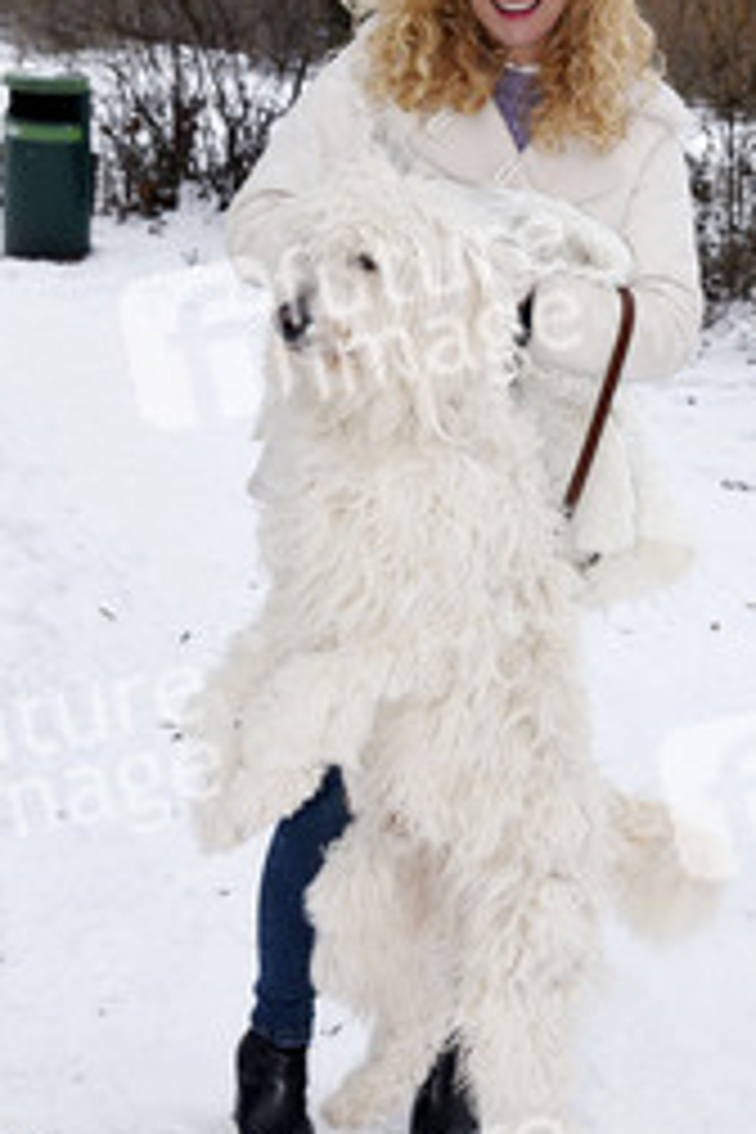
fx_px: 2299
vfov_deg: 27.7
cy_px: 549
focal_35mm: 73
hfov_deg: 18.6
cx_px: 482
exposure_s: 1/160
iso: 640
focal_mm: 46
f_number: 6.3
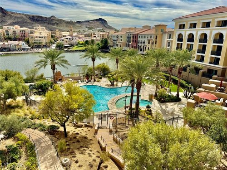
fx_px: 157
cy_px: 85
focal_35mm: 24
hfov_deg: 71.6
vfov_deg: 56.8
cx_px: 114
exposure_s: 1/5348
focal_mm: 6.86
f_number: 1.78
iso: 80
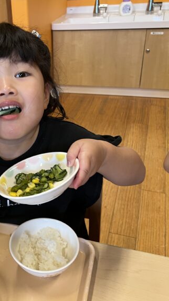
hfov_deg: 29.6
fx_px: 303
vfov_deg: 52.8
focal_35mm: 38
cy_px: 150
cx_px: 8
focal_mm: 5.7
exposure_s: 1/60
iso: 100
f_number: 1.5
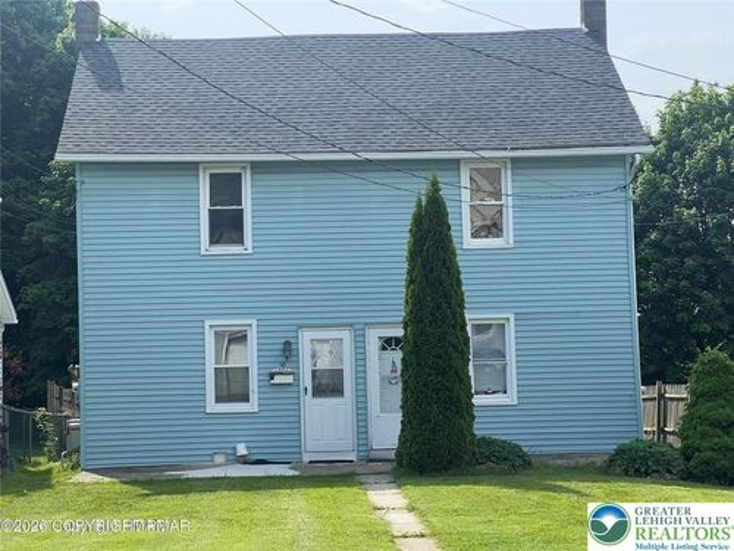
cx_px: 367
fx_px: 1633
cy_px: 276
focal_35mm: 77
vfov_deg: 19.1
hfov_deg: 25.3
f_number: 2.8
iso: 32
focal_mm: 9
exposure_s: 1/539
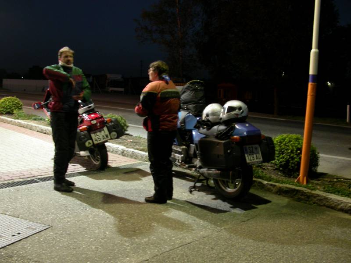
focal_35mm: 38
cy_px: 132
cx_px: 176
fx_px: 385
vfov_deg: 37.7
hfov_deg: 49.0
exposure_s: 1/1.9
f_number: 2.6
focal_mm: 7.85
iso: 200
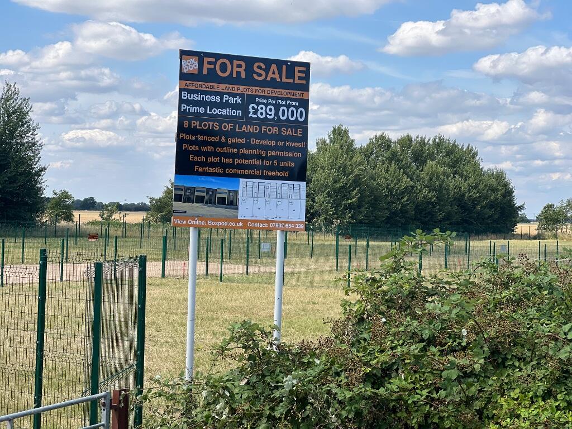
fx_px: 1272
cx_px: 286
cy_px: 214
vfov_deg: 19.1
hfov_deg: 25.3
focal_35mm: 77
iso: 32
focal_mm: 9
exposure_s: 1/612
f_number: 2.8
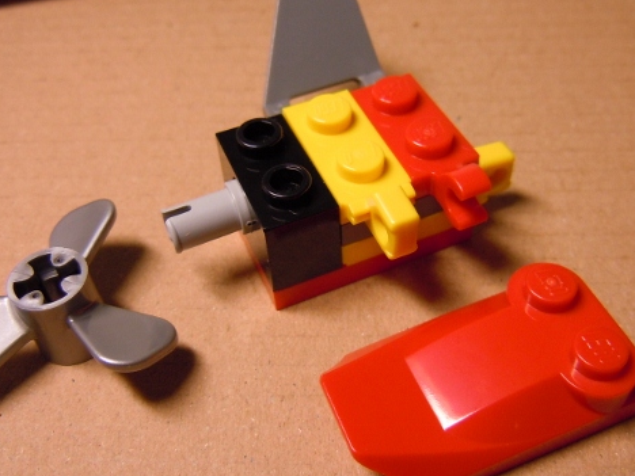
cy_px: 228
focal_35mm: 41
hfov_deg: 45.8
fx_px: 752
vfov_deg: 35.1
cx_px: 319
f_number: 3.5
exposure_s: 1/60
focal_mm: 5.4
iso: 250
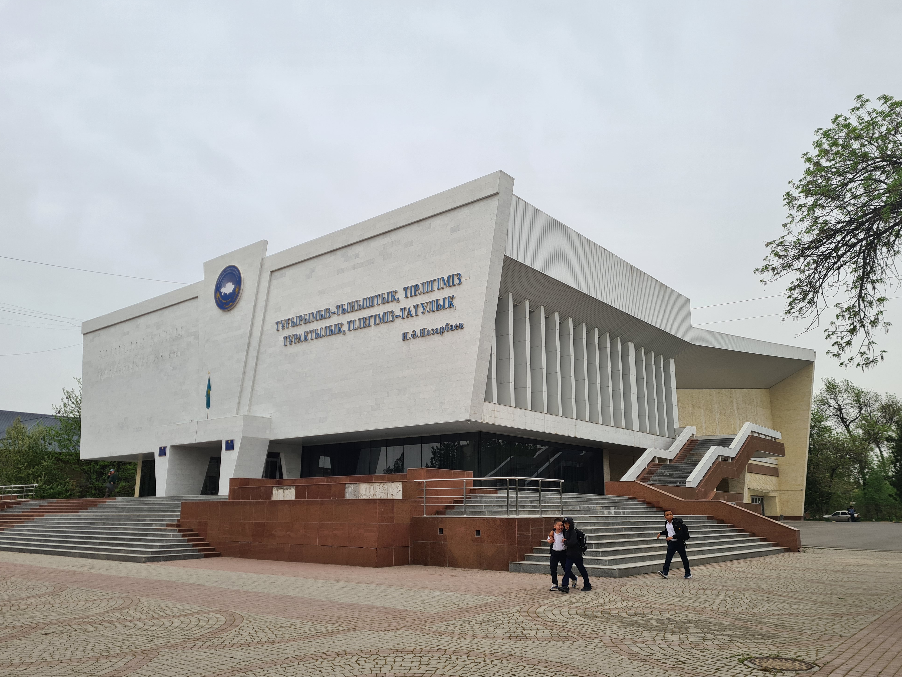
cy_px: 349
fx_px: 704
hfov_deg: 65.3
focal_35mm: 27
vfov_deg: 51.3
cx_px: 440
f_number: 1.8
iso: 50
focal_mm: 5.4
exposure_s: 1/790
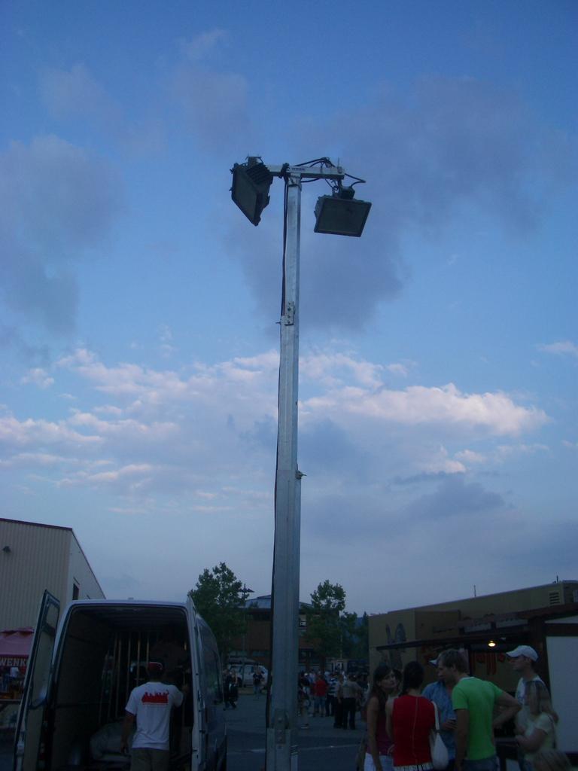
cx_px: 289
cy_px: 386
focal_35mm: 35
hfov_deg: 40.7
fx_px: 779
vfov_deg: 52.6
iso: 50
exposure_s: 1/200
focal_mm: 5.8
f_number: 4.3
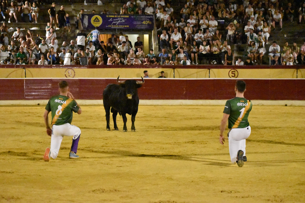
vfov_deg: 13.0
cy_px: 102
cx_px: 152
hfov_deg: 19.5
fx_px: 890
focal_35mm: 105
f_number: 5
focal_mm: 70
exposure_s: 1/400
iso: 25600
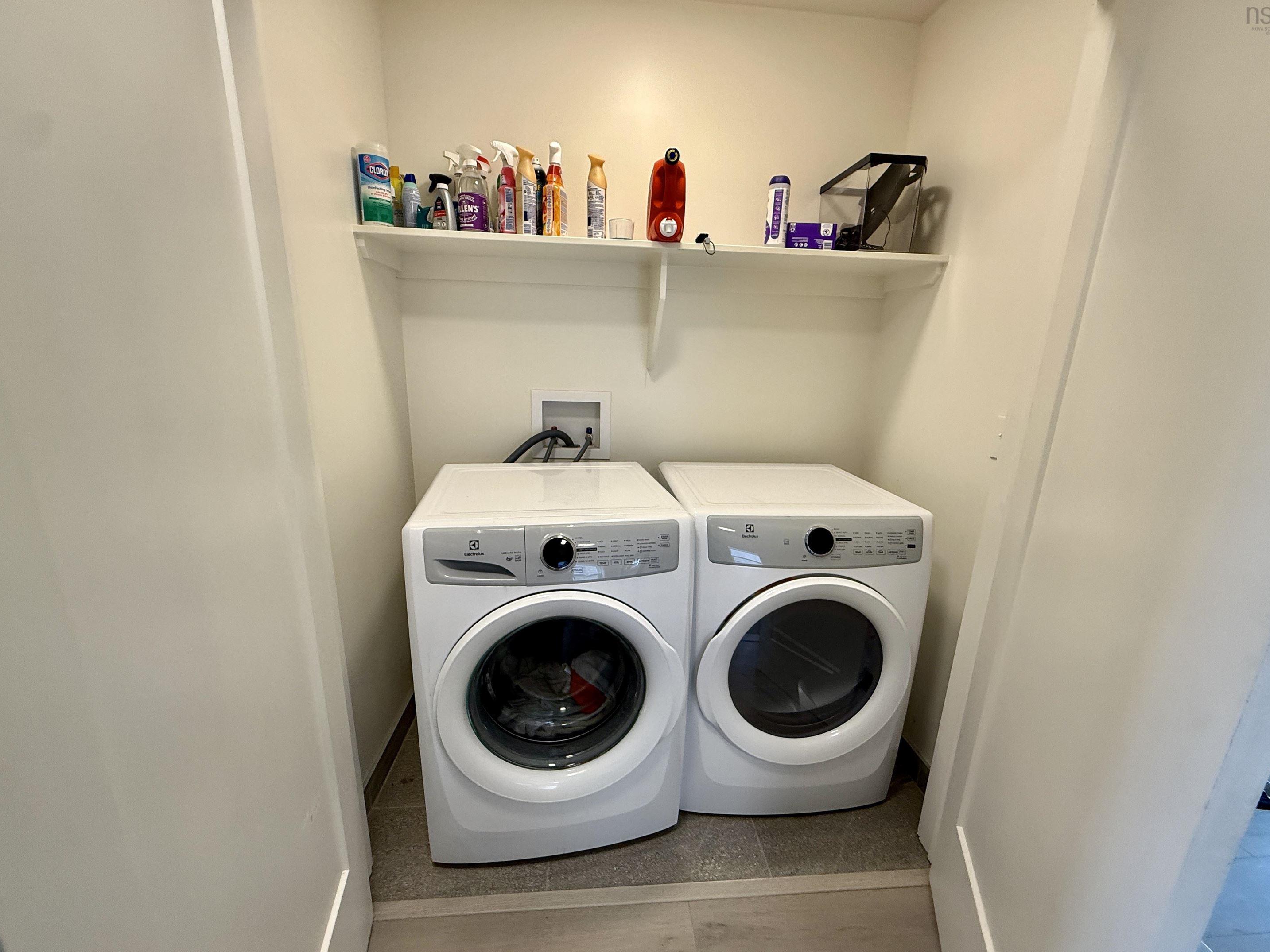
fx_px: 550
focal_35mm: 15
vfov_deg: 81.7
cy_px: 502
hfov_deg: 98.2
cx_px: 641
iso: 125
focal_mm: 2.22
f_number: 2.2
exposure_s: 1/120
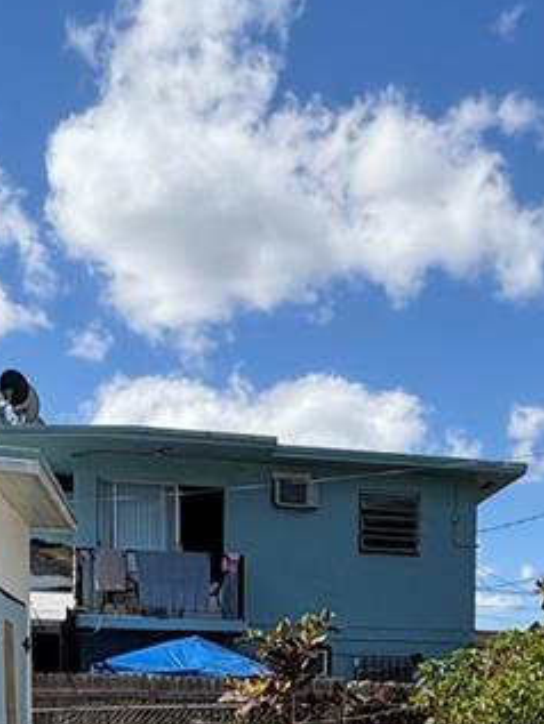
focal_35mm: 53
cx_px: 446
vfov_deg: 32.0
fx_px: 1110
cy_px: 795
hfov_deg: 26.9
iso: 50
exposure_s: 1/1832
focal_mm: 2.22
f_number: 2.2
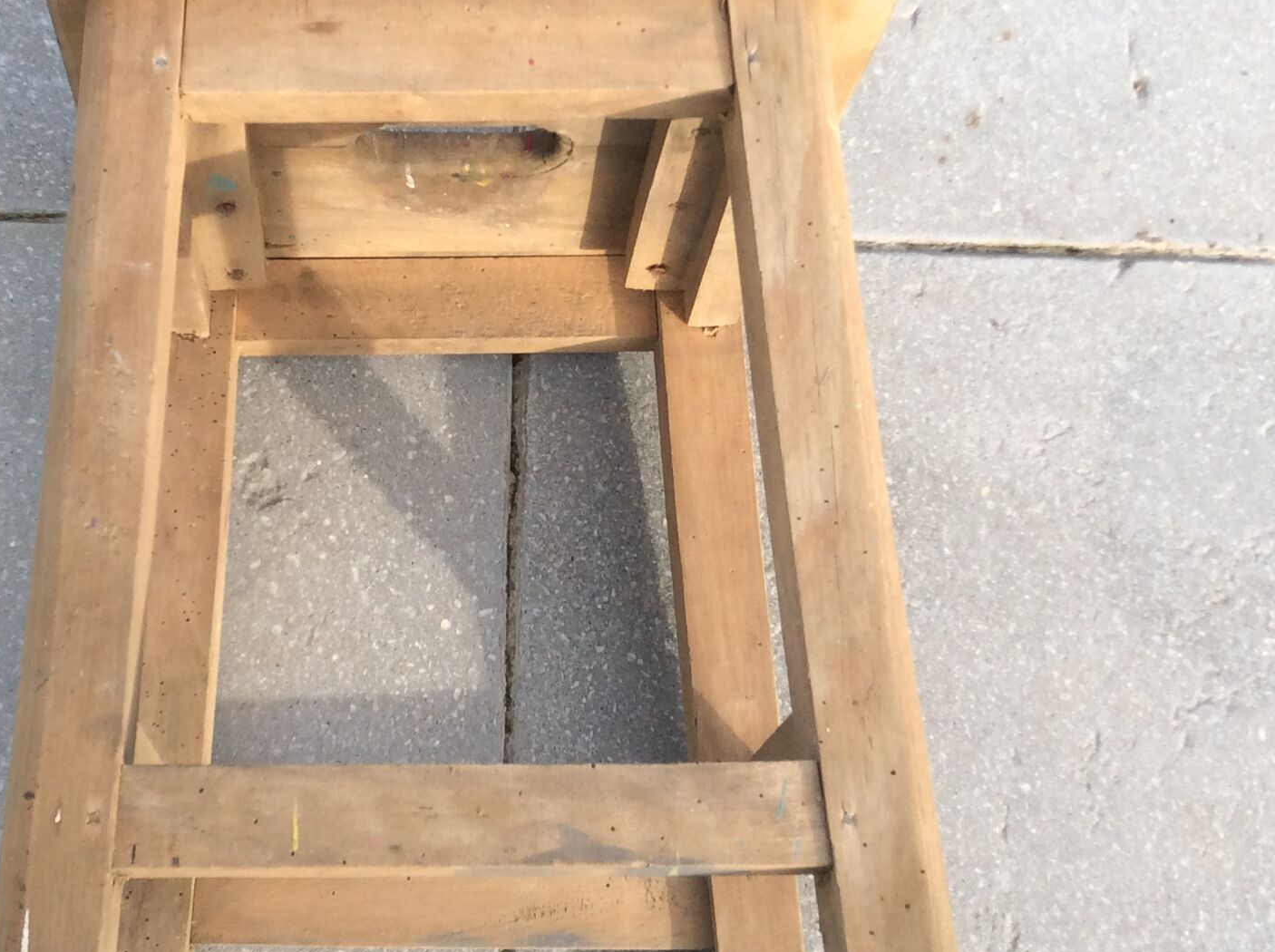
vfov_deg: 24.7
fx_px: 2170
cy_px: 492
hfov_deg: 32.2
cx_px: 339
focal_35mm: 59
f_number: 2.4
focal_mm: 3.3
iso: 32
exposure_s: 1/602
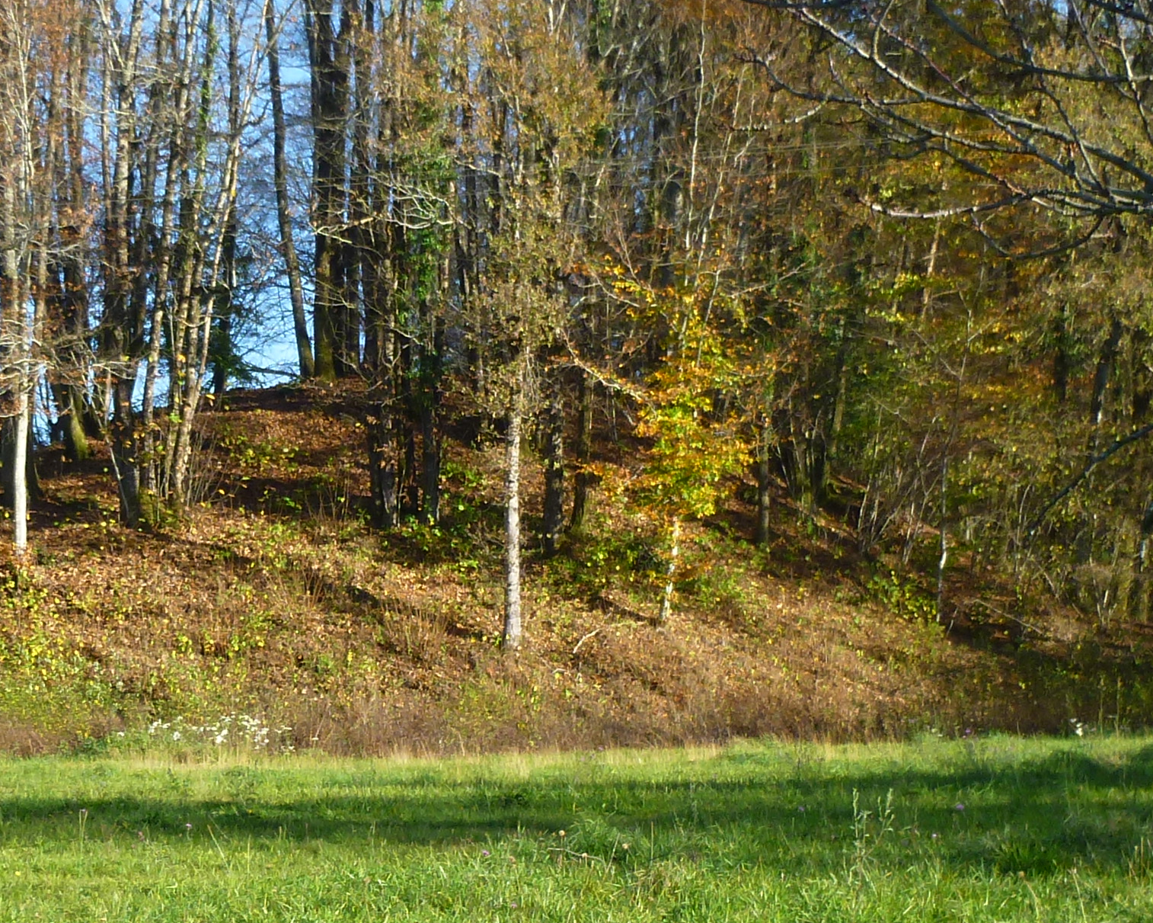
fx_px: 3446
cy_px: 389
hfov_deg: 18.9
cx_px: 390
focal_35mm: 101
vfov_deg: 15.2
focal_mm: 6
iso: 100
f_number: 3.5
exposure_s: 1/250
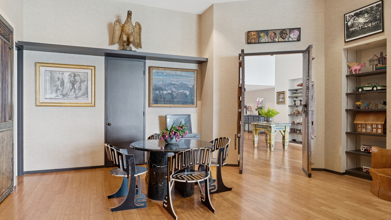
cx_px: 188
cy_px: 113
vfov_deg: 49.5
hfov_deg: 78.6
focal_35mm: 23
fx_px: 239
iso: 320
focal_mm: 21
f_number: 8
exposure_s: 1/10
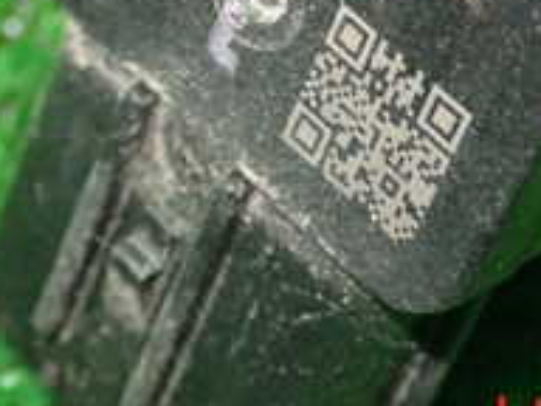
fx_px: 2438
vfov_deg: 9.3
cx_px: 287
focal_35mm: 156
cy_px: -175
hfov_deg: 12.7
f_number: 3.2
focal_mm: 9.01
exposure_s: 1/30
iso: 800
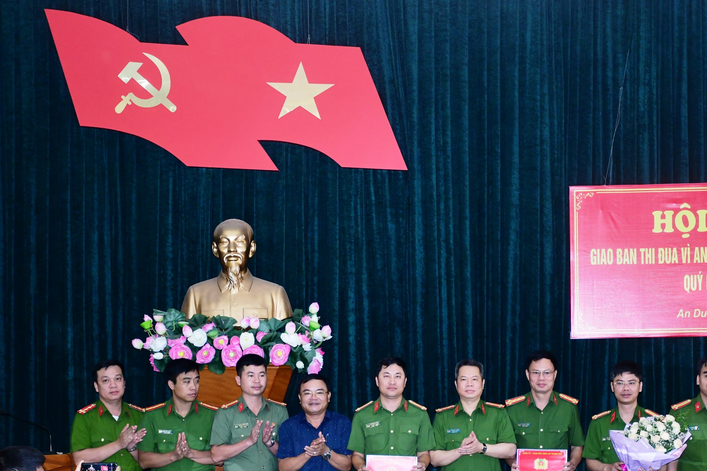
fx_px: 1787
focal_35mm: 91
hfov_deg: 22.3
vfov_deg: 15.0
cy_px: 334
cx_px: 439
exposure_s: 1/200
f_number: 4.5
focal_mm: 40
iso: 1600
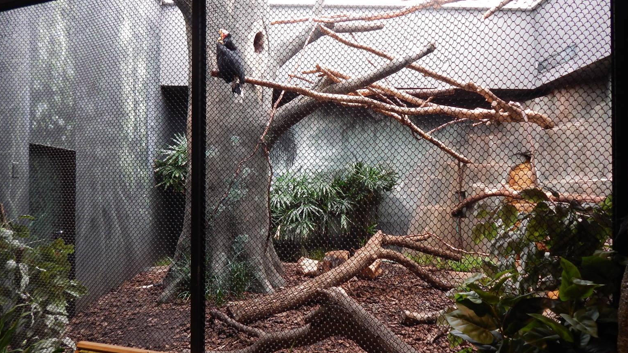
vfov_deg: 44.3
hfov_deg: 71.9
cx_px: 321
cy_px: 192
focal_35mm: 26
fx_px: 433
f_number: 3
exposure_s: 1/30
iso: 160
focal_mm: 4
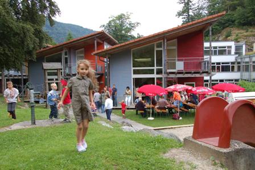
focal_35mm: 39
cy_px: 85
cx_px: 128
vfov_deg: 34.2
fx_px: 276
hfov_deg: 49.6
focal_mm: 26
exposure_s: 1/160
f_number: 6.3
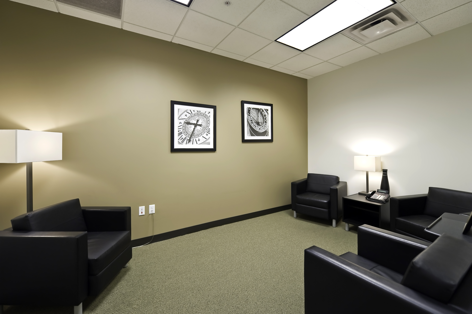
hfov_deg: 104.3
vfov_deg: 81.1
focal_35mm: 14
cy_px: 157
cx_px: 236
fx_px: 183
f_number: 2.8
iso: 250
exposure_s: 1/30
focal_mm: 14
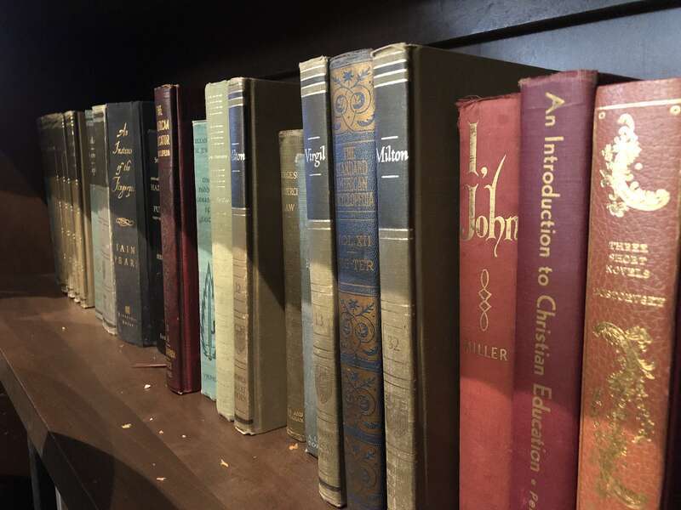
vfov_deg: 49.7
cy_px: 255
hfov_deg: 63.4
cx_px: 340
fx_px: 551
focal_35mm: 28
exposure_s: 1/4
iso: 125
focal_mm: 4
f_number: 1.8
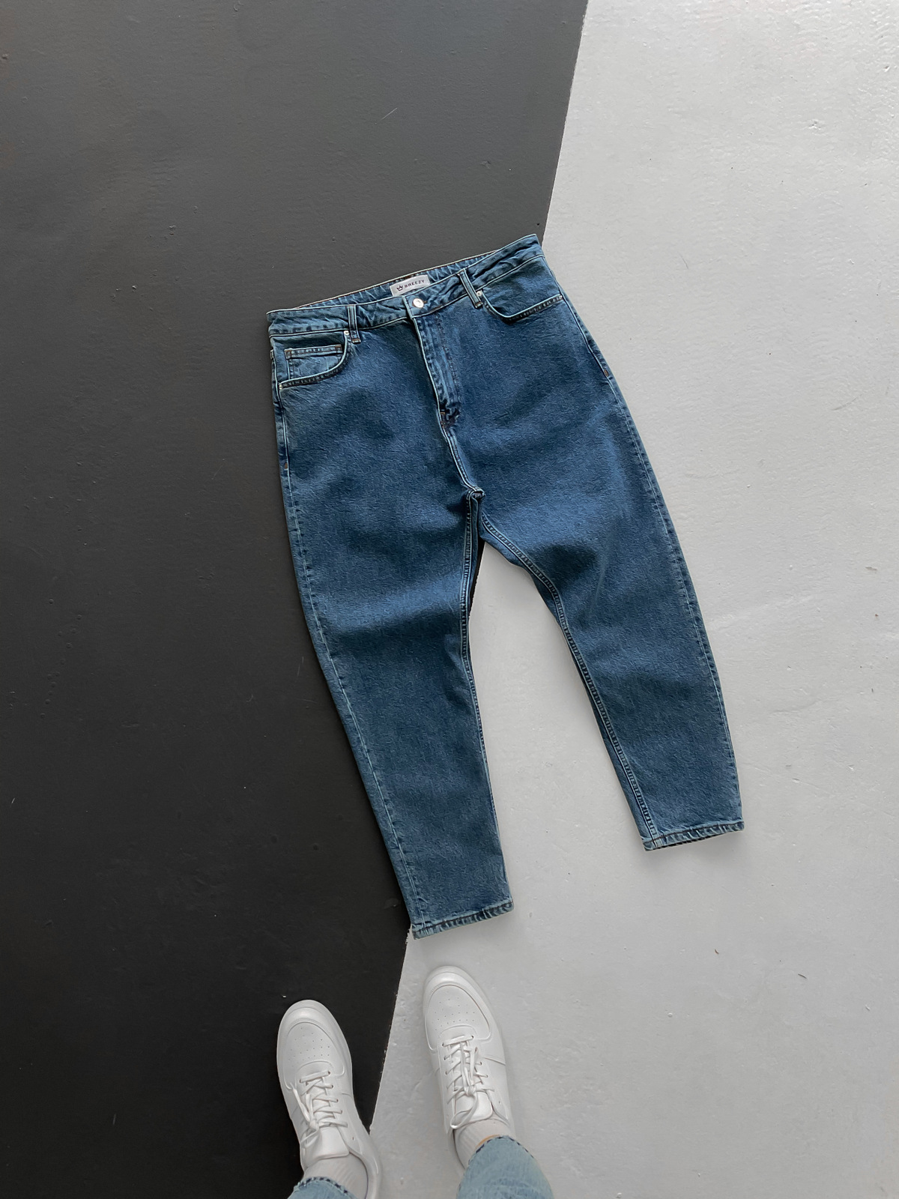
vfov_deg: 61.7
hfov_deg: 48.2
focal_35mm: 29
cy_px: 600
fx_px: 1004
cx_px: 450
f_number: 1.8
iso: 25
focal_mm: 3
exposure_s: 1/120
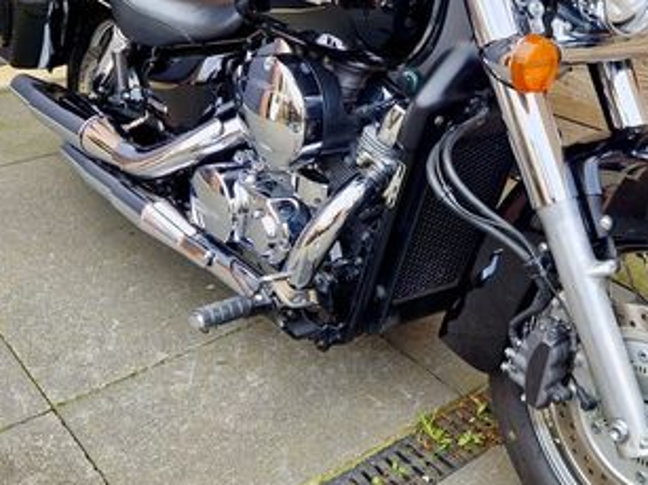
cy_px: 131
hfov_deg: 39.3
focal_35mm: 48
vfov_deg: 29.8
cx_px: 424
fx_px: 898
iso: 50
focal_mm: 5.4
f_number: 1.8
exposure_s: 1/180
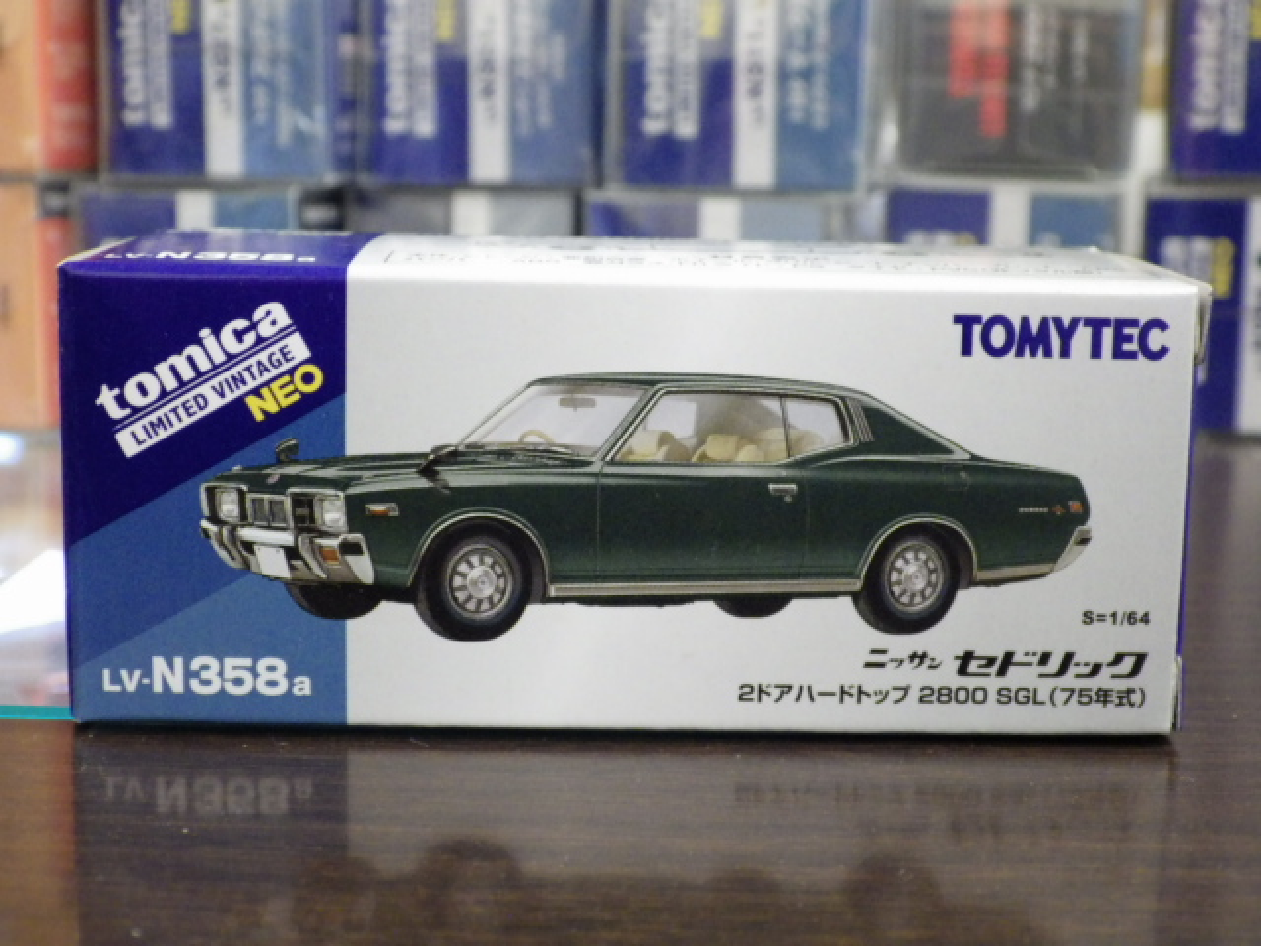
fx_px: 2149
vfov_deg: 24.8
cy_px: 473
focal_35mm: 59
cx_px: 630
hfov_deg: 32.7
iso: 800
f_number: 4
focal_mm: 10.7
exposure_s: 1/25
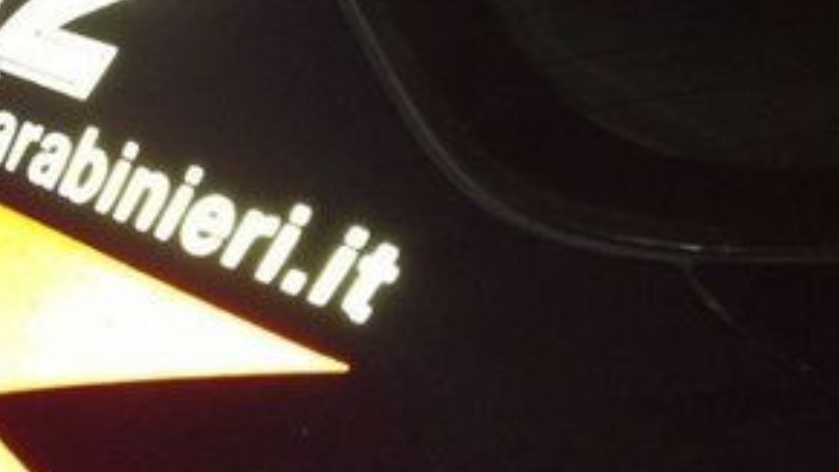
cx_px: 90
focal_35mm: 79
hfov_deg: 26.0
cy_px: 29
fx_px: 1757
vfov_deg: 15.1
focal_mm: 4.28
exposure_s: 1/20
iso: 160
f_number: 2.4
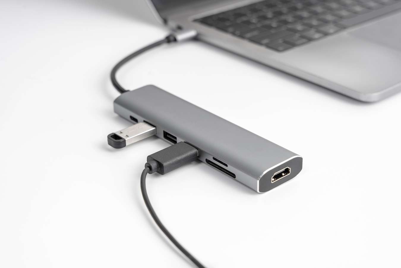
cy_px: 134
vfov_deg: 19.5
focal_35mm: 70
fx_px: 780
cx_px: 200
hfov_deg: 28.8
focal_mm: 70
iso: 100
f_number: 8
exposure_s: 1/125
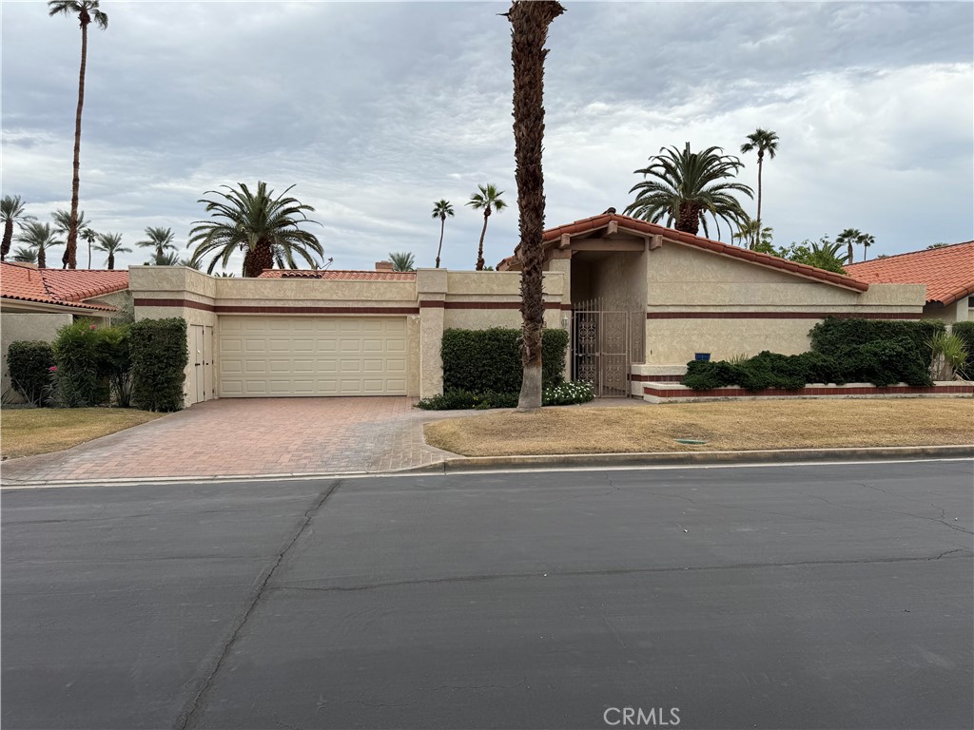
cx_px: 487
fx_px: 675
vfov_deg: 56.8
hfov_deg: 71.6
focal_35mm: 24
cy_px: 365
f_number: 1.78
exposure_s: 1/2525
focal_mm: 6.76
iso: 80
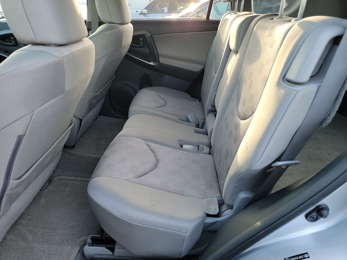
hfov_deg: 71.6
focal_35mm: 24
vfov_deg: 56.8
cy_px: 130
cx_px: 174
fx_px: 241
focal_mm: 6.7
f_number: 1.8
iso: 90
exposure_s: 1/59
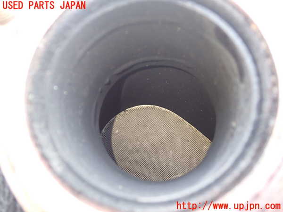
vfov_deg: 46.8
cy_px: 106
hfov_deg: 60.0
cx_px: 142
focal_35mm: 30
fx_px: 245
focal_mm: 5.4
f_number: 2.3
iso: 400
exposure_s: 1/30
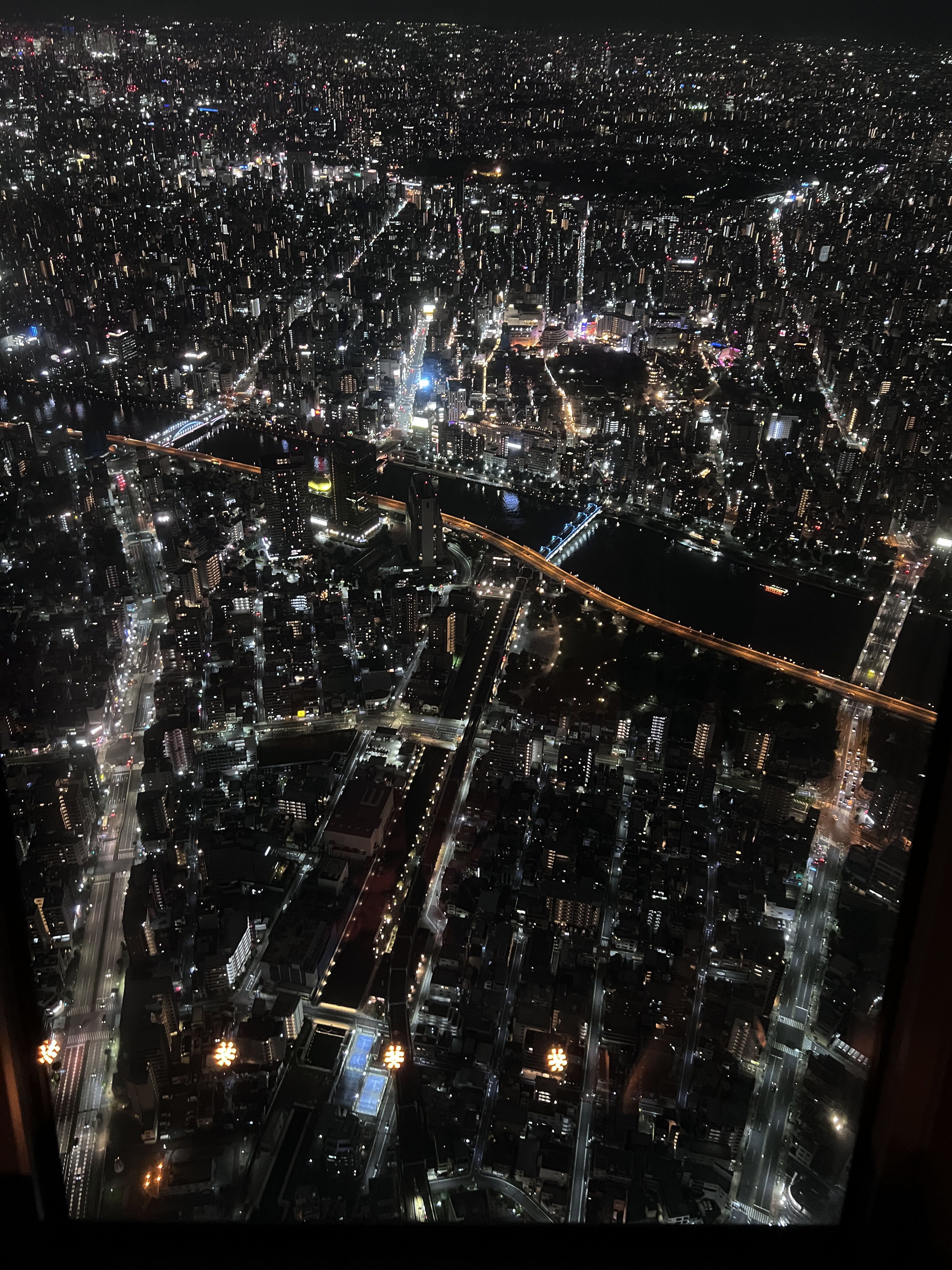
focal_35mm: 26
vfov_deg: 67.3
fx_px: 953
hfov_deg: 53.1
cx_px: 476
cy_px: 635
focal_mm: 5.7
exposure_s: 1/30
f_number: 1.5
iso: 1000
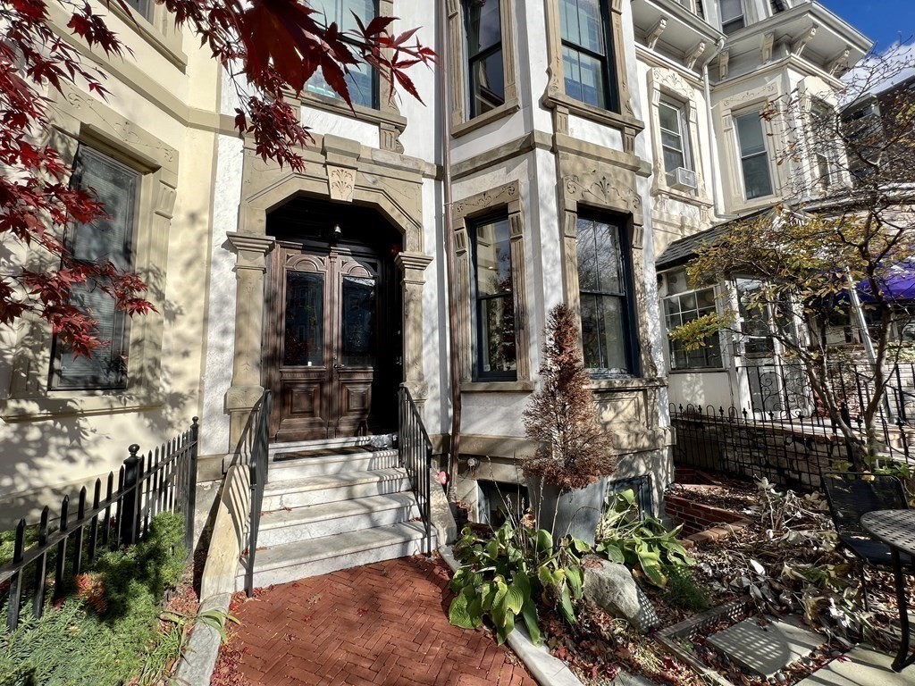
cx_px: 458
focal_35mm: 13
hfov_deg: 106.2
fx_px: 344
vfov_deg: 89.9
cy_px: 343
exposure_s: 1/881
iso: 32
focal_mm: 1.57
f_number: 1.8
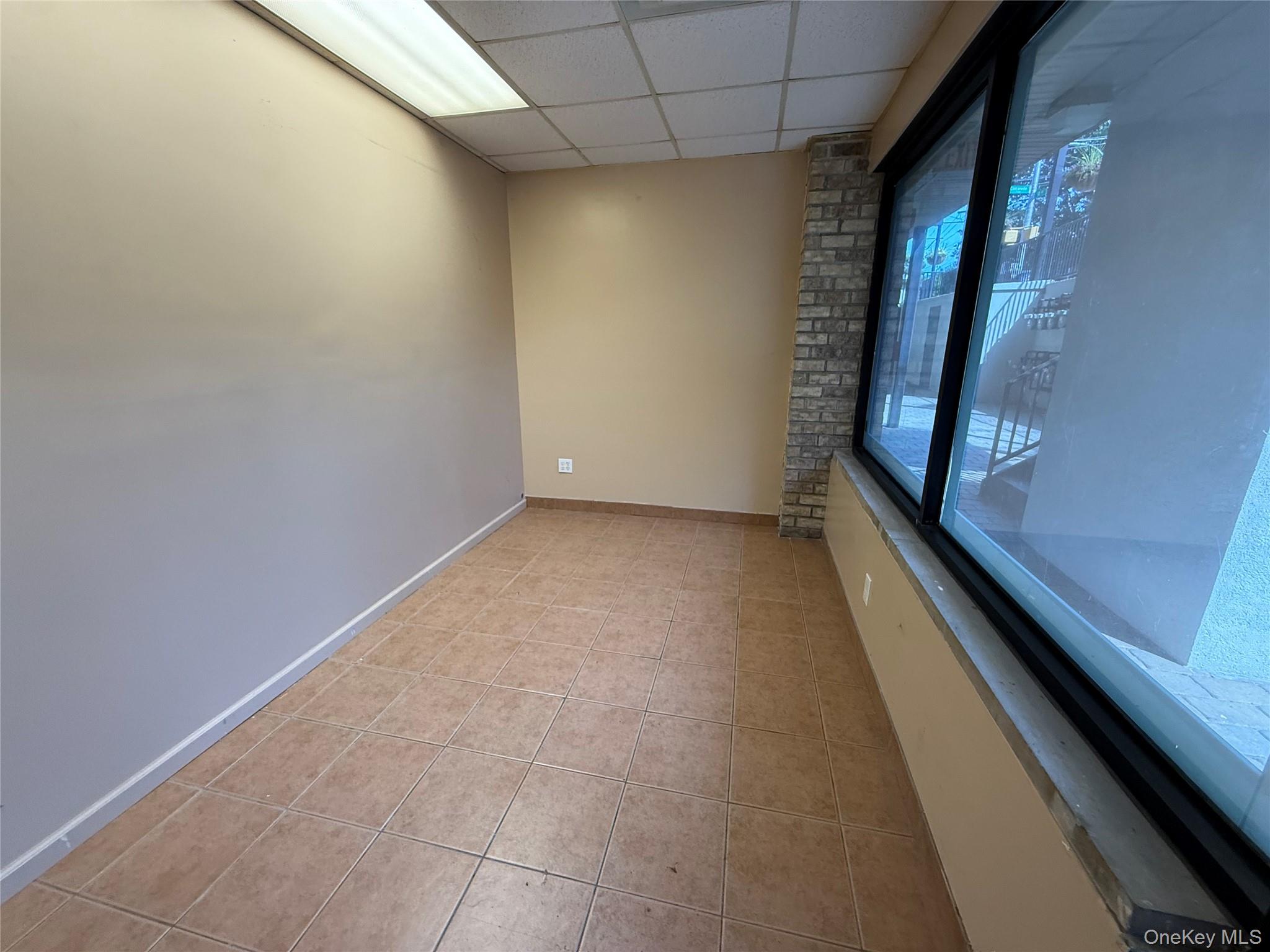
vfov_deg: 85.7
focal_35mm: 14
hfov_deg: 102.1
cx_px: 635
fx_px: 514
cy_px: 476
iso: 250
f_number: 2.2
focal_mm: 2.22
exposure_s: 1/120
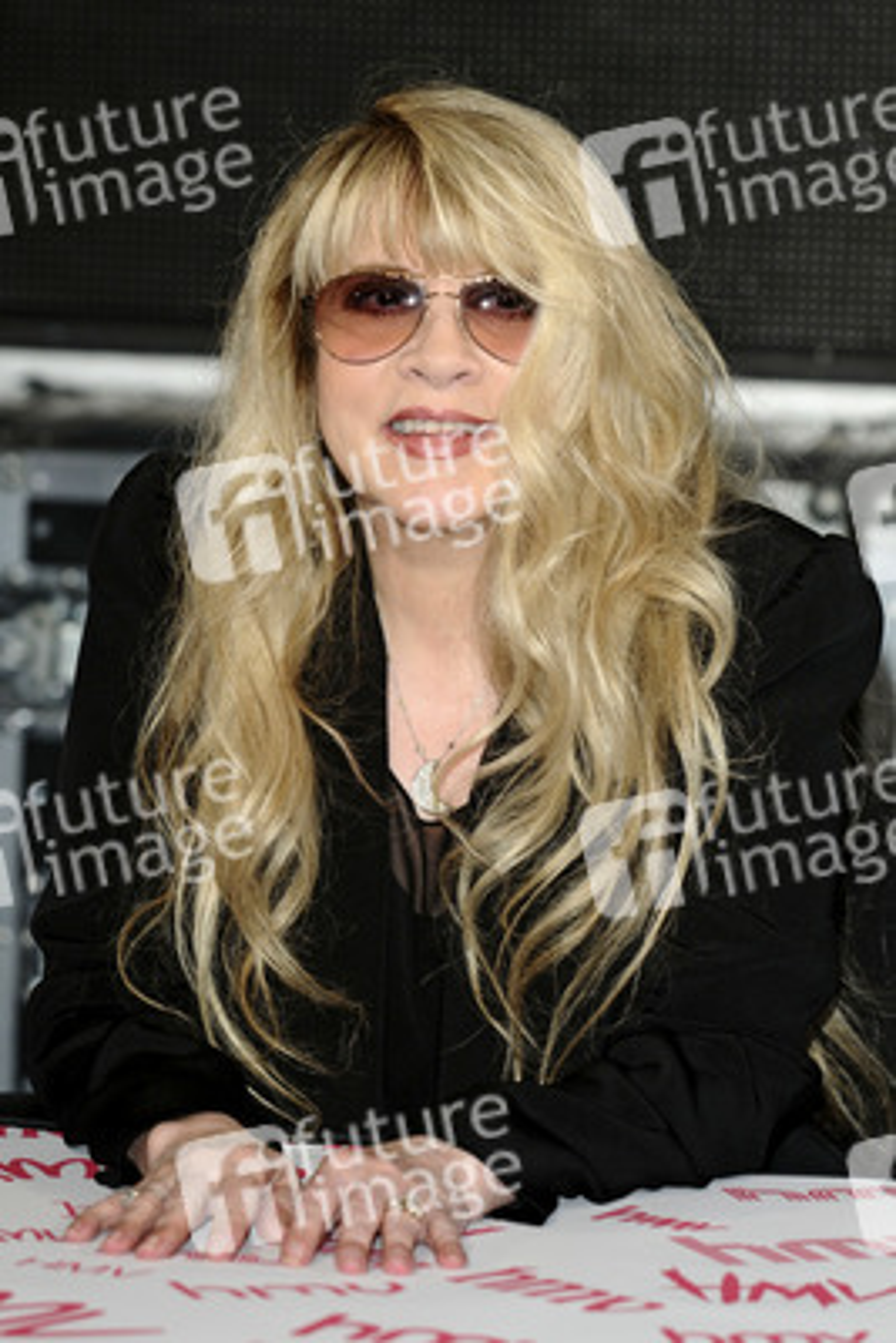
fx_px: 6266
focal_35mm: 168
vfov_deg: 12.2
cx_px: 448
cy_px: 672
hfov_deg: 8.2
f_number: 4
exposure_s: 1/160
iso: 320
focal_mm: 112
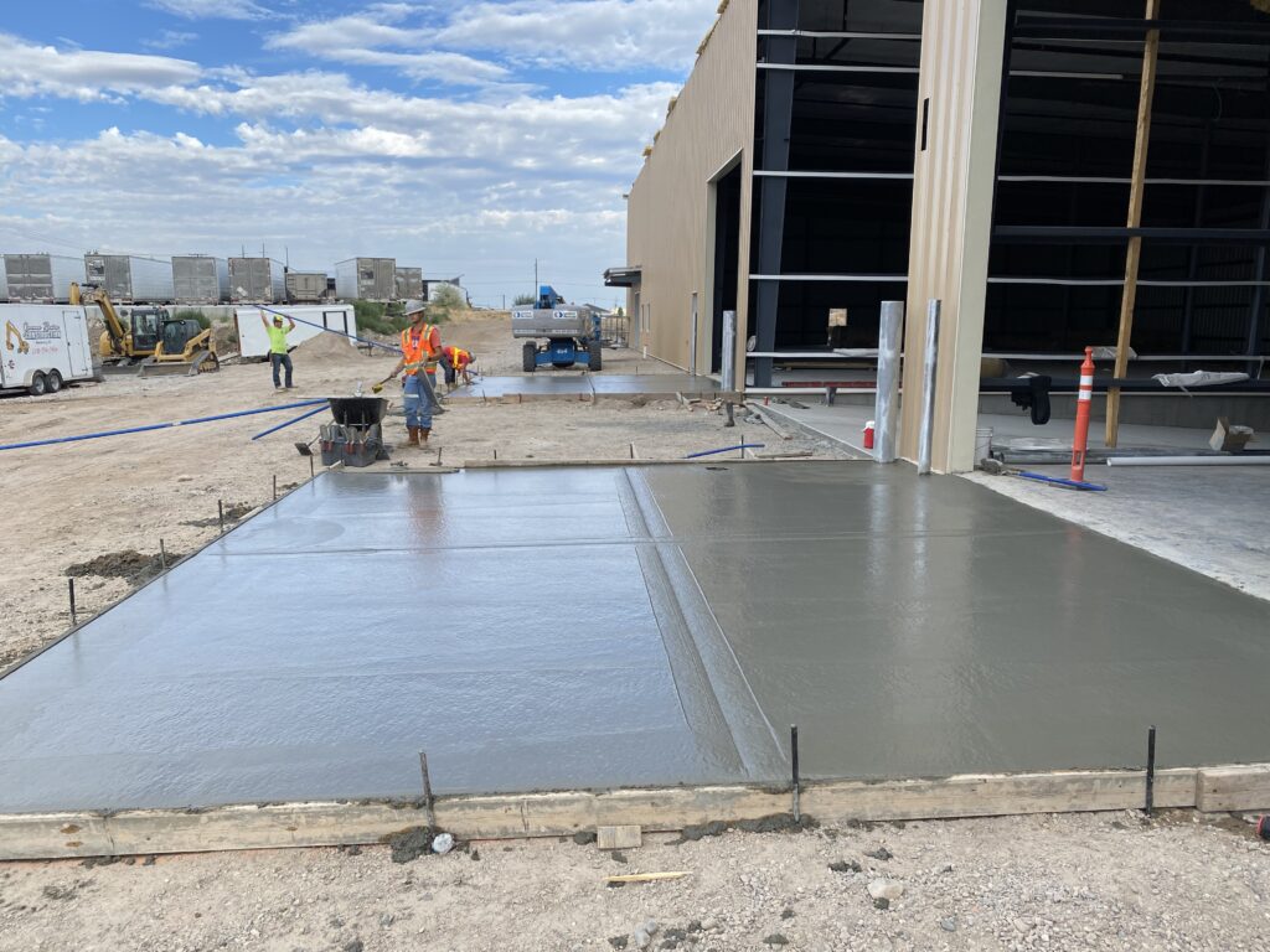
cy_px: 476
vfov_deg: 53.1
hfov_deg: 67.3
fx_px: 954
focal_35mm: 26
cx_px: 635
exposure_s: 1/1025
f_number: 1.8
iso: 32
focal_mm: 4.25
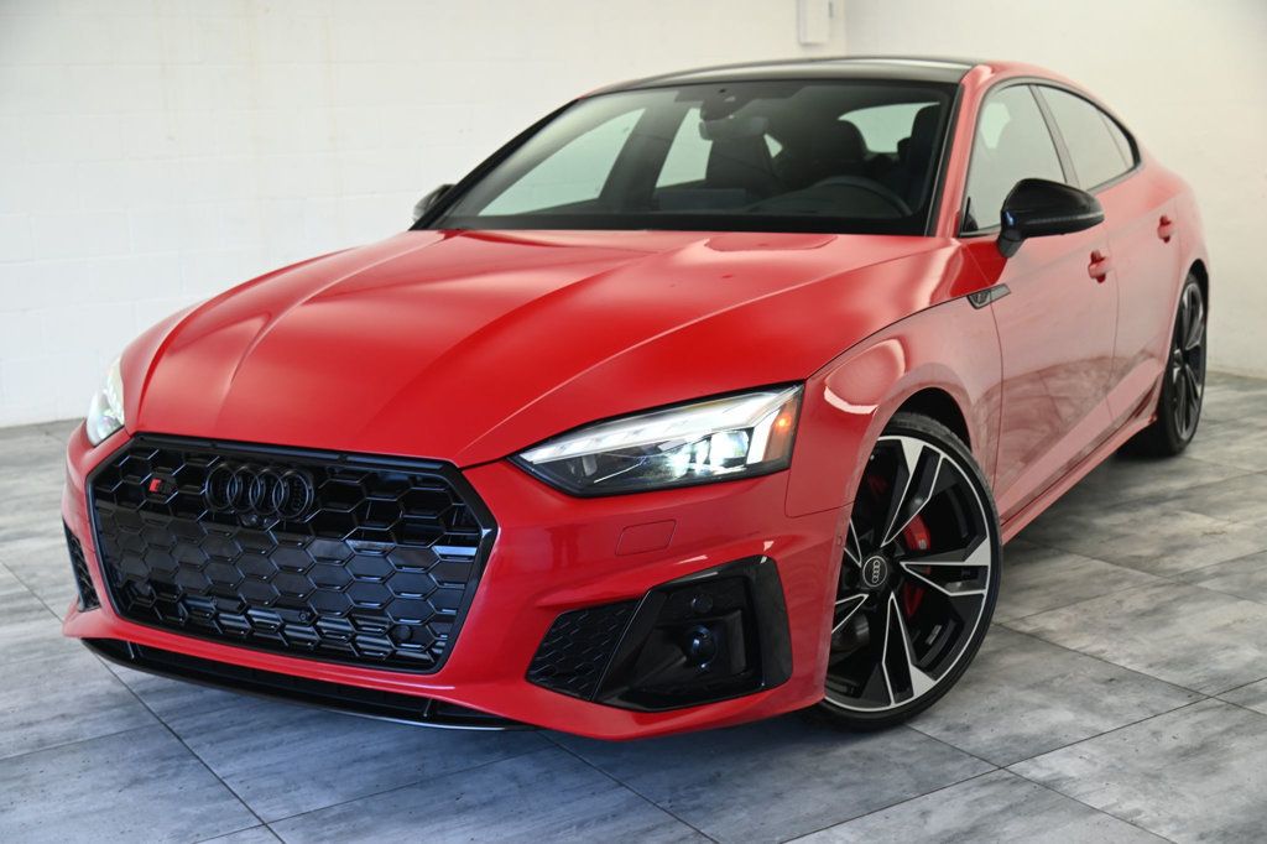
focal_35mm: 44
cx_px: 634
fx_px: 1548
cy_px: 422
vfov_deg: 30.5
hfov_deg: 44.5
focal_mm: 44
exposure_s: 1/60
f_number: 5
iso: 560
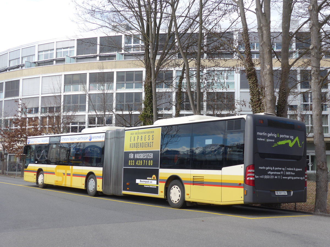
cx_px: 165
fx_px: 467
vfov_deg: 29.7
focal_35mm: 49
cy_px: 124
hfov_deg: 38.9
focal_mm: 10.1
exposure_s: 1/640
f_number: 3.2
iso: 80
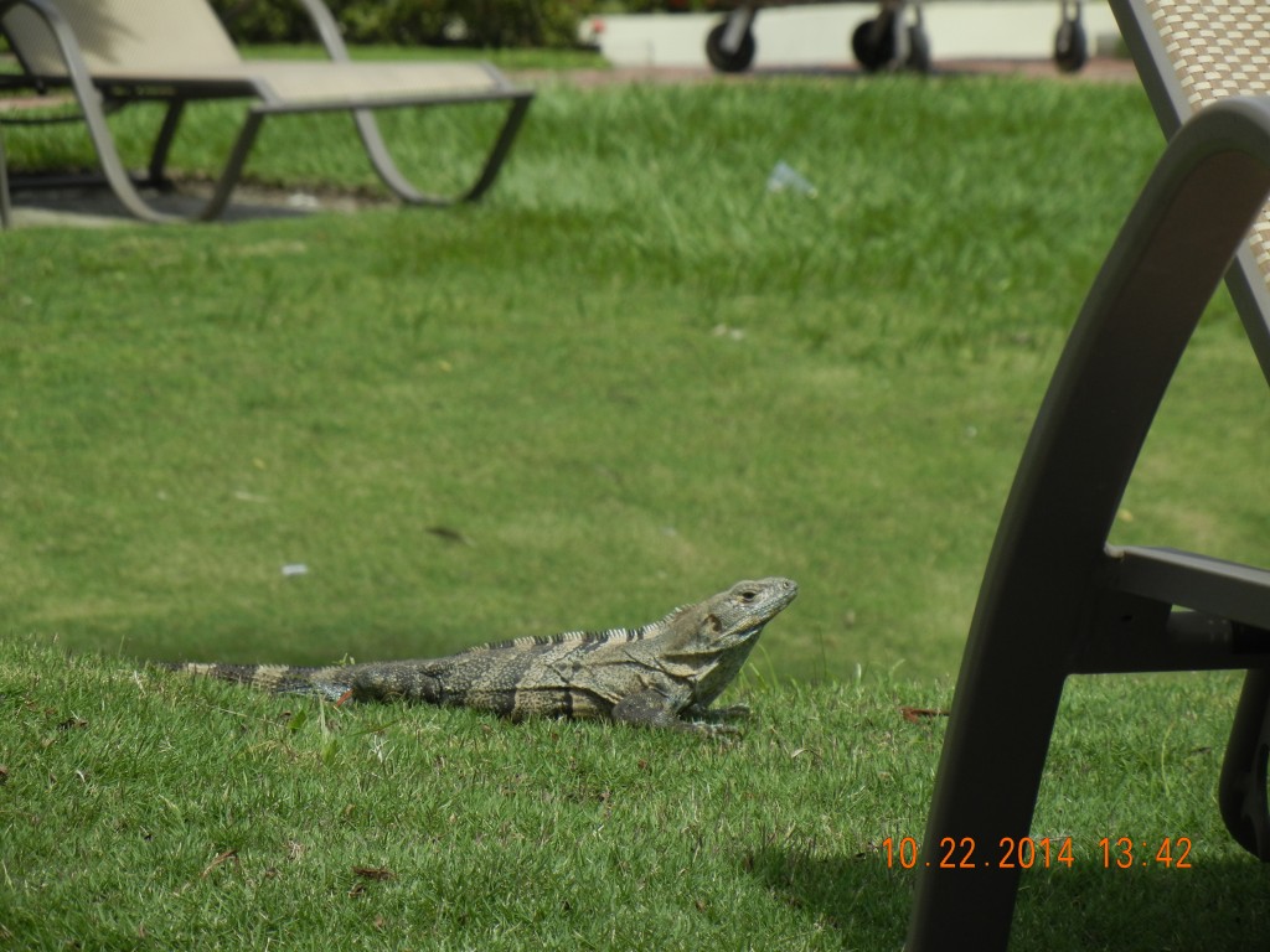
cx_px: 635
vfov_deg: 7.4
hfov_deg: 9.9
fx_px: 7338
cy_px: 476
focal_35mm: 200
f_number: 4.7
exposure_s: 1/821
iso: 160
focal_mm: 36
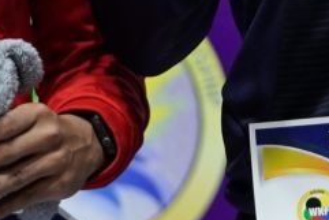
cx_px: 643
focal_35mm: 791
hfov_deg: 2.6
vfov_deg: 1.7
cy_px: -202
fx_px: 7233
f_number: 2.8
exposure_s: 1/250
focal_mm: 106
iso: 640
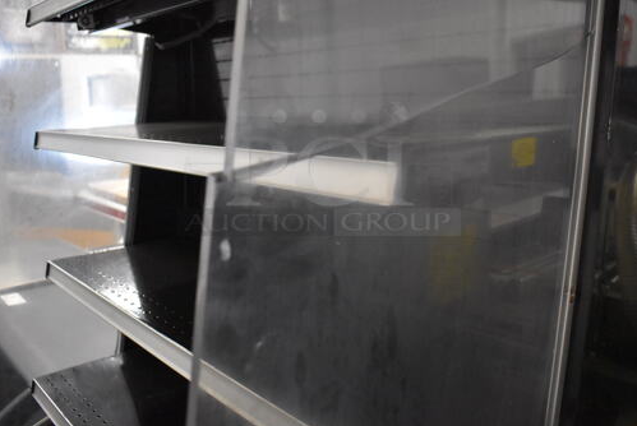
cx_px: 319
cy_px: 168
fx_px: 585
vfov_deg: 39.9
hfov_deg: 57.2
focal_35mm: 33
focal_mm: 18
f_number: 3.5
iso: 4500
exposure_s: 1/125
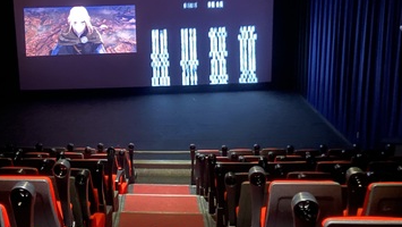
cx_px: 149
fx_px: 544
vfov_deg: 23.5
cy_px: 114
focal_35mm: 51
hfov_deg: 40.3
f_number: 1.8
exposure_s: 1/4
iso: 640
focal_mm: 4.25
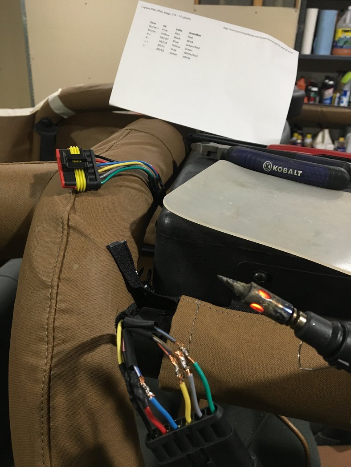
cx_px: 176
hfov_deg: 48.2
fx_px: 392
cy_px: 234
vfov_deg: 61.6
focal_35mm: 29
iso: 125
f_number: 2.2
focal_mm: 4.15
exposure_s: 1/30
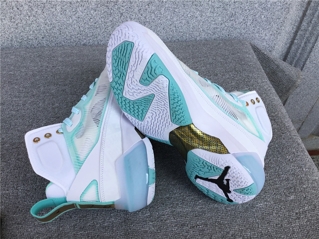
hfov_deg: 58.4
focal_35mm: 31
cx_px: 160
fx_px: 286
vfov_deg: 45.4
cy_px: 120
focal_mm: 3.3
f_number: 2.4
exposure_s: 1/440
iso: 25
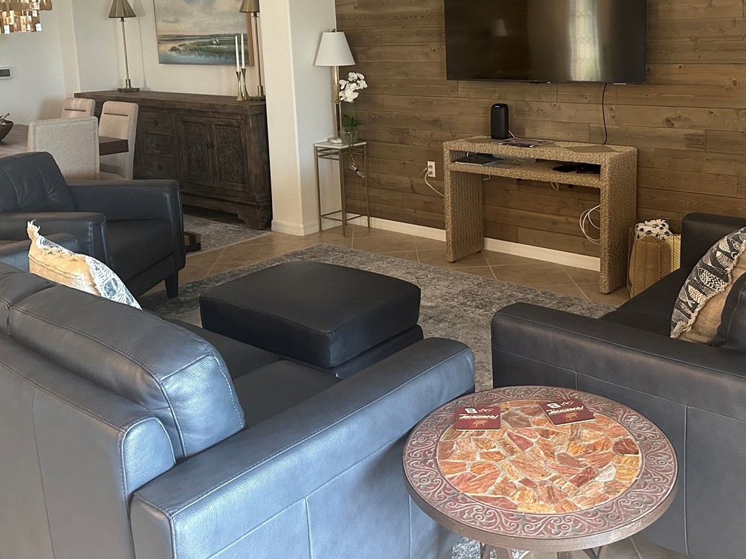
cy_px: 147
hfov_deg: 50.9
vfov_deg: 38.7
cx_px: 462
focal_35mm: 36
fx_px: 776
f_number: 1.78
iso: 500
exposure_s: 1/60
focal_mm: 6.86
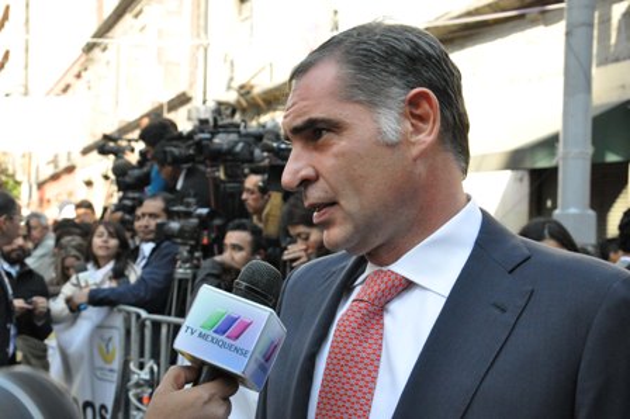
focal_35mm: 57
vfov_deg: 23.7
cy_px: 210
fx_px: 997
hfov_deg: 35.1
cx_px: 315
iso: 2500
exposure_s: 1/1000
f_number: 7.1
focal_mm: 38
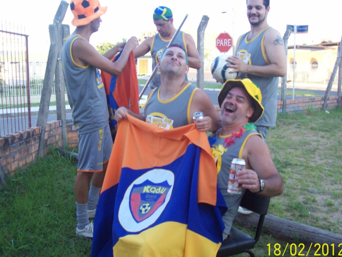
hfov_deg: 45.7
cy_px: 132
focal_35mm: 41
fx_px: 405
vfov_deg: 35.2
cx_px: 178
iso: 80
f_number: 2.7
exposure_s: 1/108
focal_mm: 6
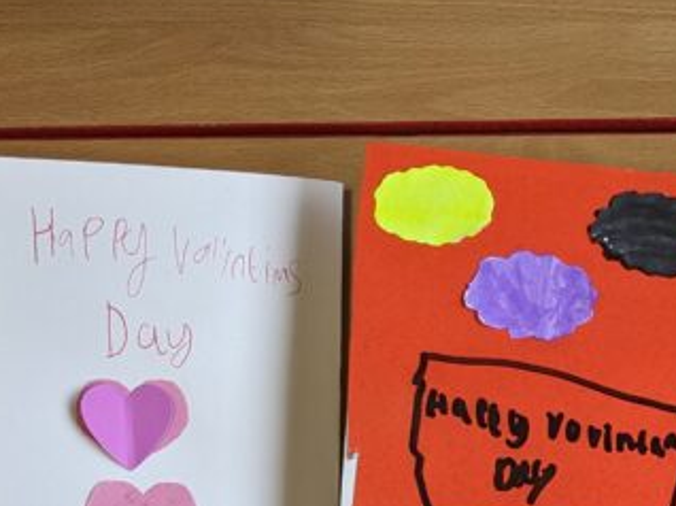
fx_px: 1698
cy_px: 657
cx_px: 876
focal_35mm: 87
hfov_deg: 20.6
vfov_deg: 16.1
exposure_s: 1/197
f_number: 1.73
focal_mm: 4.38
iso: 54
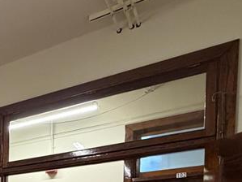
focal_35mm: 48
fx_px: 335
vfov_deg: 24.8
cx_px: -110
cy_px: 257
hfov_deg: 28.2
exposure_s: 1/60
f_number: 2.2
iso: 500
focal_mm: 2.22
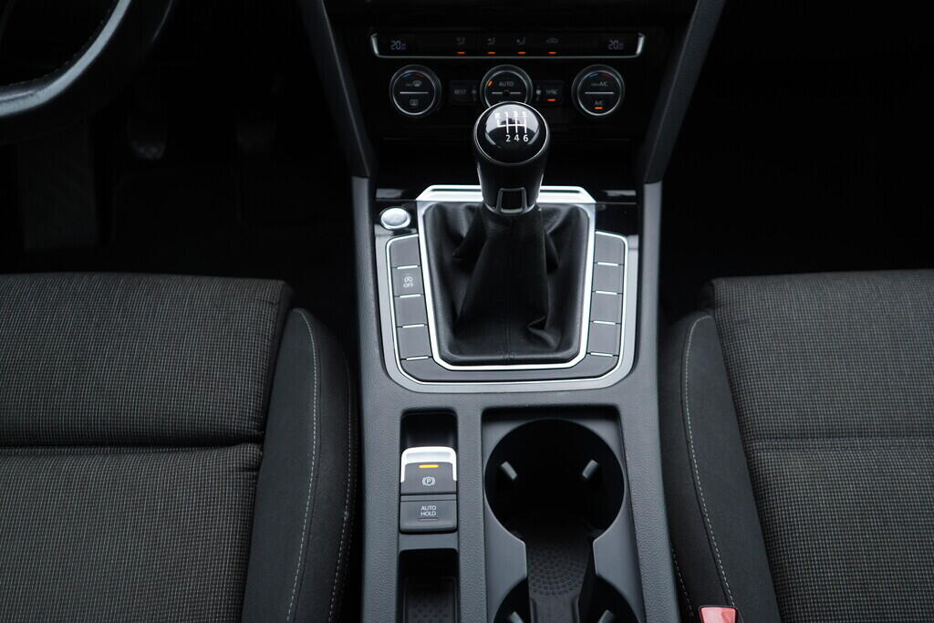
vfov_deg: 36.9
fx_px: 934
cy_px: 312
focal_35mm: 36
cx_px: 467
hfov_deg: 53.1
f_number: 2.8
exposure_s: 1/40
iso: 200
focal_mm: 24
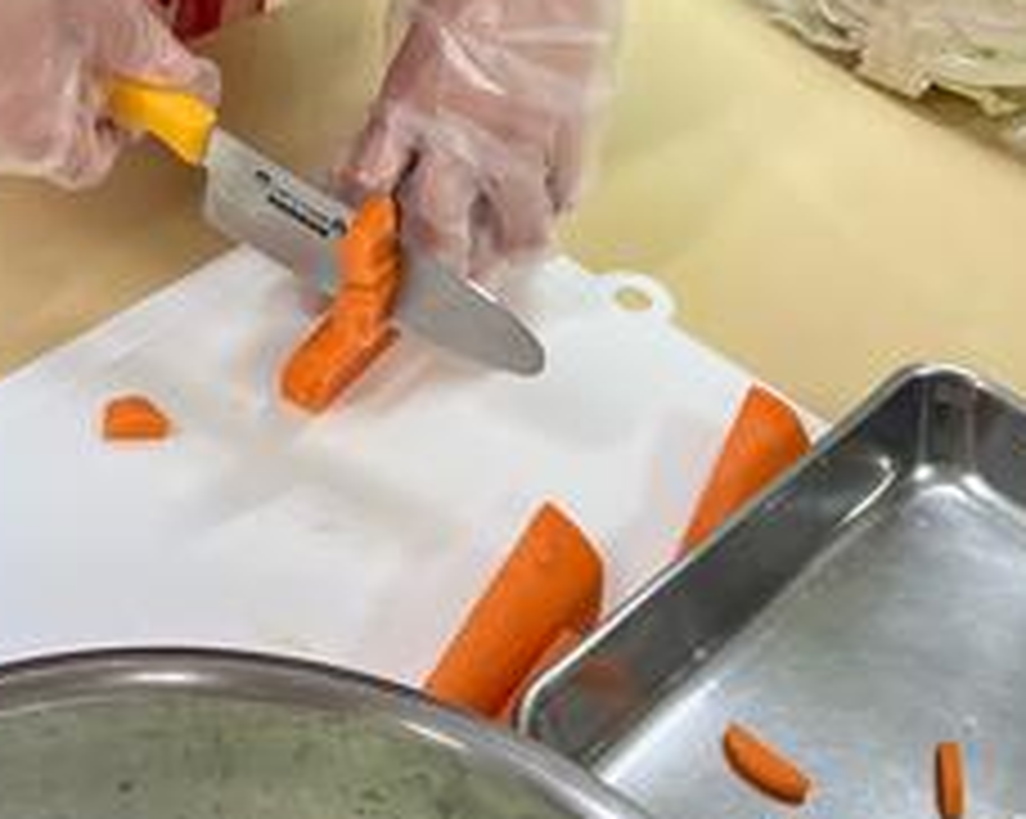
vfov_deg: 21.7
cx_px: 328
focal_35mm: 64
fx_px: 1942
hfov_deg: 29.4
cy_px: -218
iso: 80
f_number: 1.8
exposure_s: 1/103
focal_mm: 3.99
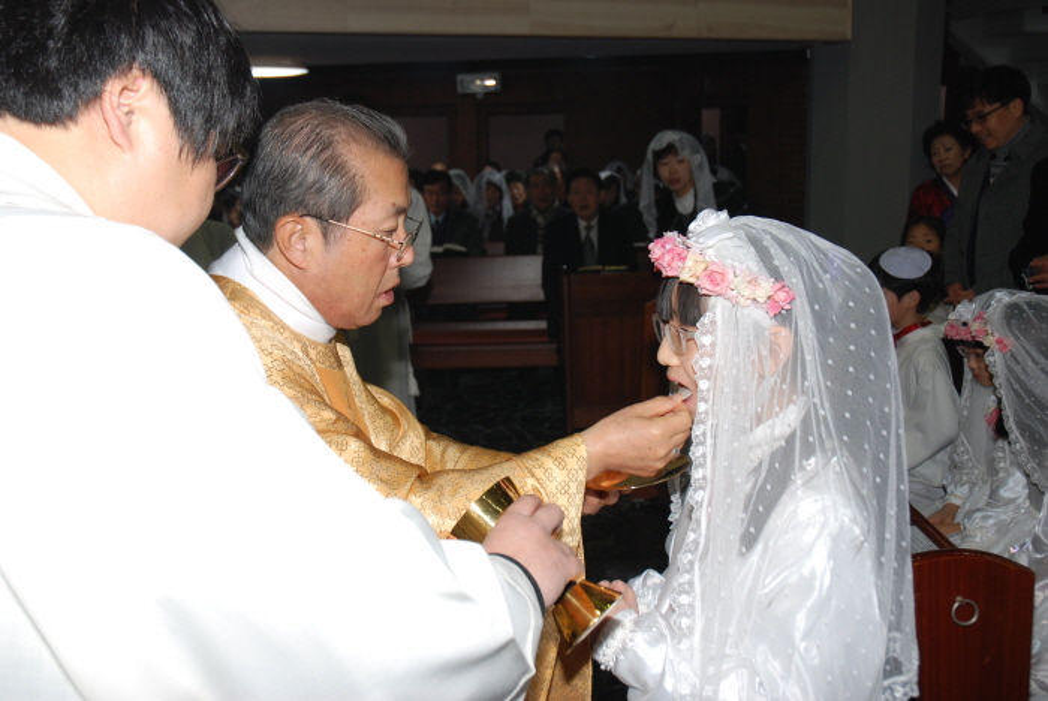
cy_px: 350
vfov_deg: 33.1
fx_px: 1180
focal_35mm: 40
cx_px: 524
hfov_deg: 47.9
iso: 200
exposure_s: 1/60
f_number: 5.6
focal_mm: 27
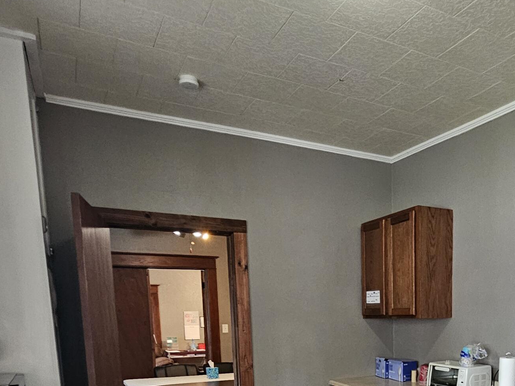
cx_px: 371
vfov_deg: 41.4
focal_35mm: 30
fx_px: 446
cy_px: 377
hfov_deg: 57.6
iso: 500
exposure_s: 1/30
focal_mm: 2.2
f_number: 2.2
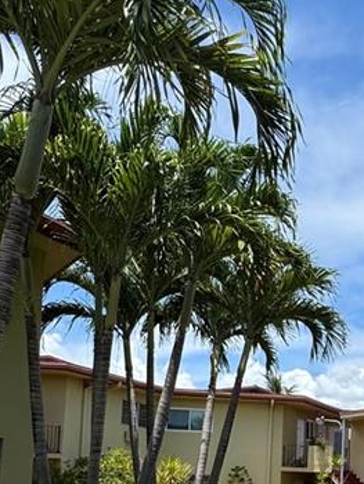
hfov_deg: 28.4
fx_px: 672
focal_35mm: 48
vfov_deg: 36.9
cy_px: 444
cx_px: 364
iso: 50
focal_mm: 2.22
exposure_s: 1/2208
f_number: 2.2
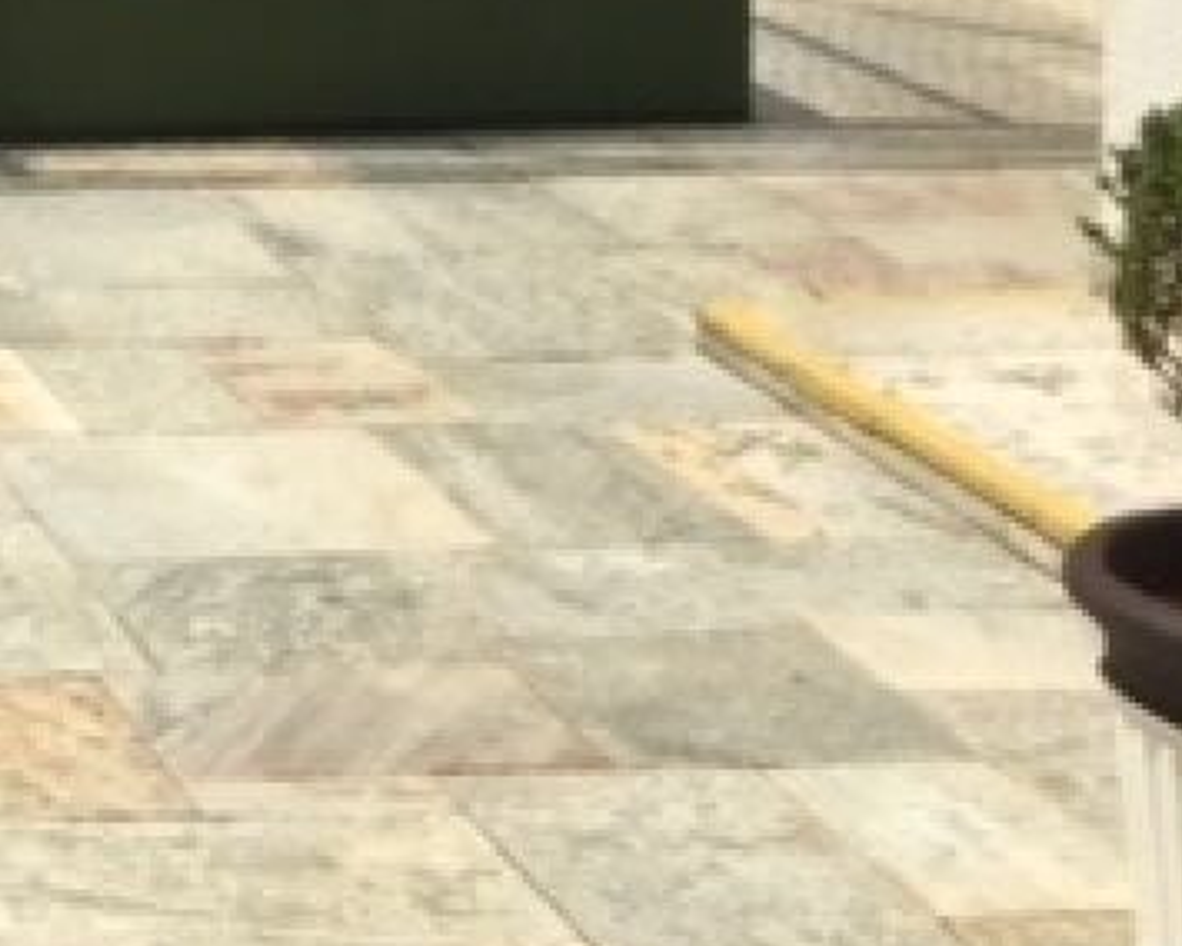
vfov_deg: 13.9
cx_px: -802
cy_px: -610
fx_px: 3568
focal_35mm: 102
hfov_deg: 16.4
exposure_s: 1/3597
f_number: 2.2
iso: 32
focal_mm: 4.15
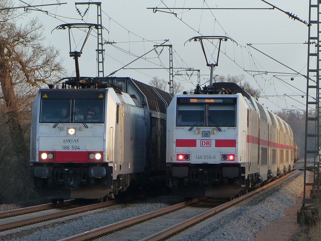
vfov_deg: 8.7
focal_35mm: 170
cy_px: 120
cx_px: 160
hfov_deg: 11.6
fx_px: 1576
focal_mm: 30.6
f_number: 4
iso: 160
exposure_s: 1/125
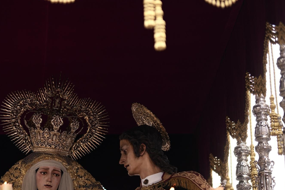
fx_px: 1622
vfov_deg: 6.7
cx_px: 49
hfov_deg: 10.0
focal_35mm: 205
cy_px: 156
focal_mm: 105
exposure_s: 1/640
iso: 100
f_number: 1.4
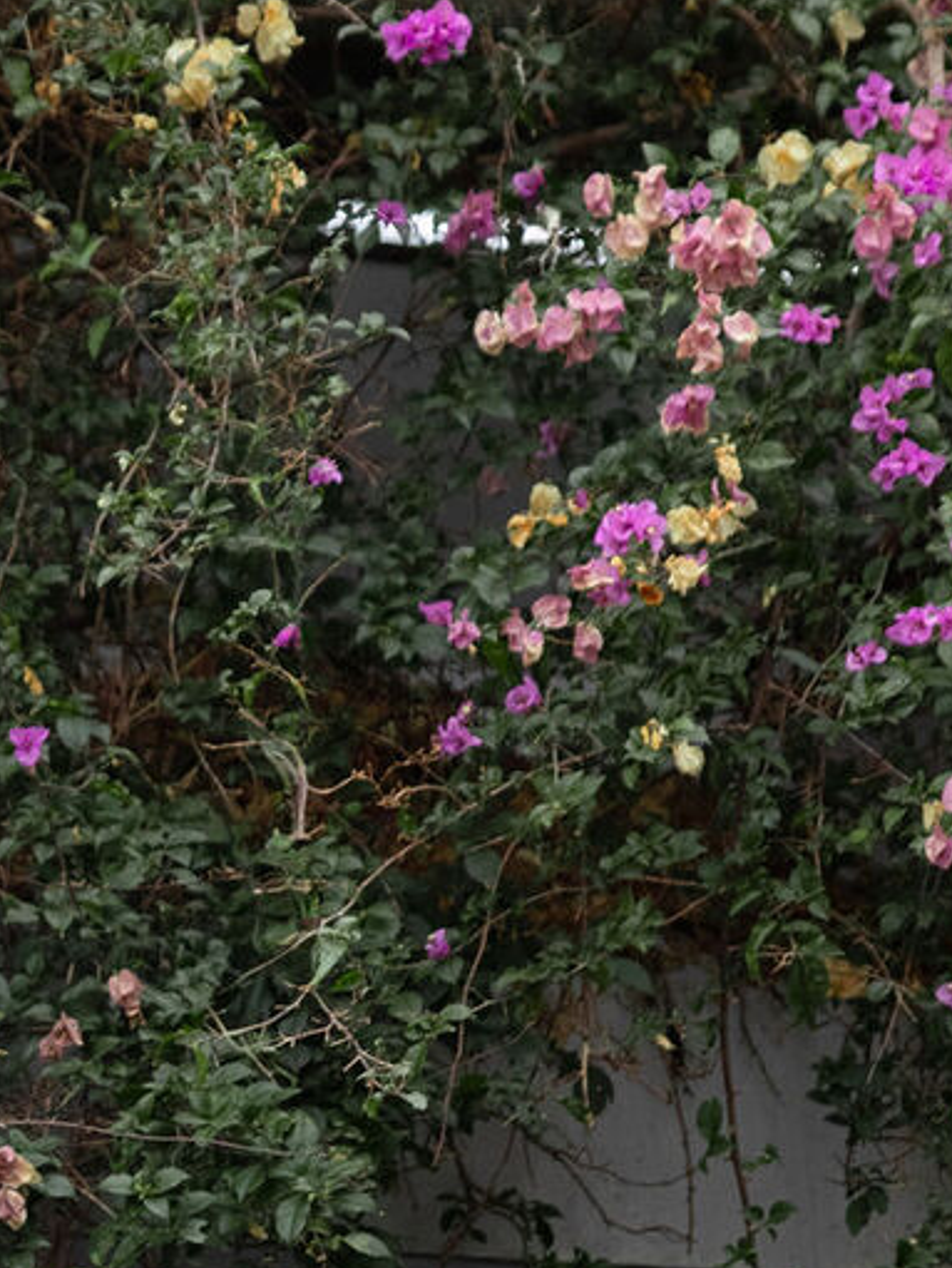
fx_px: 16854
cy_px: 1172
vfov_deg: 4.3
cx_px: -216
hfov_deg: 3.2
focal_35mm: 460
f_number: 3.5
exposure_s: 1/320
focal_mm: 155
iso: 320
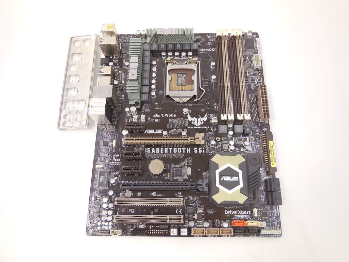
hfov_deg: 69.4
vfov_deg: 54.9
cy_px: 131
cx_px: 174
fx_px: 252
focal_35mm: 25
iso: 125
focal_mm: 4.5
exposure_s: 1/40
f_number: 3.1
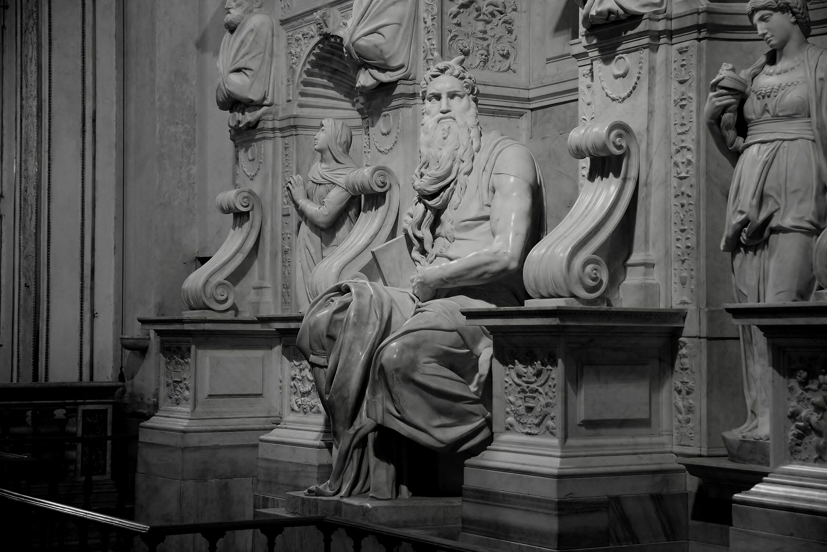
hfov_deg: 29.9
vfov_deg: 20.2
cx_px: 414
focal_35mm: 68
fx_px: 1551
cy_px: 276
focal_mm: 45
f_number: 3.5
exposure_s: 1/60
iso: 1400
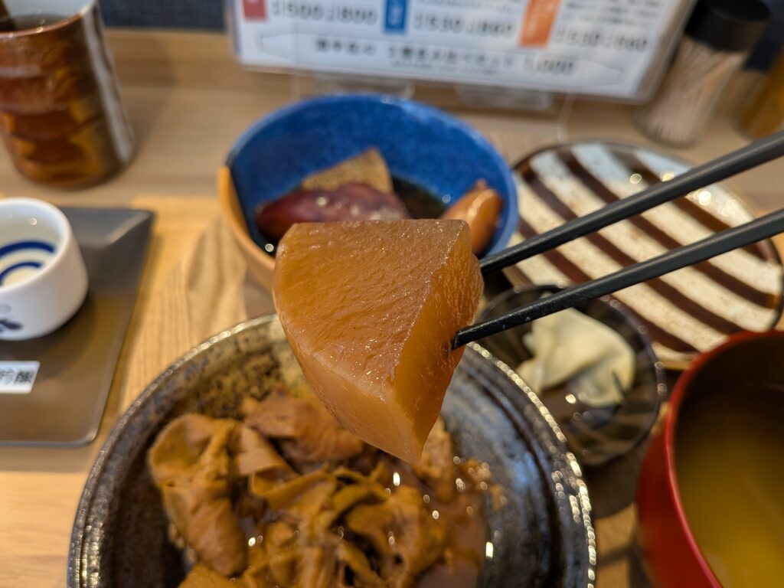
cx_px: 392
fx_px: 544
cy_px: 294
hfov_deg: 71.6
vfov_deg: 56.8
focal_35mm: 24
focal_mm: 4.53
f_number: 1.7
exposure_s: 1/100
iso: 146
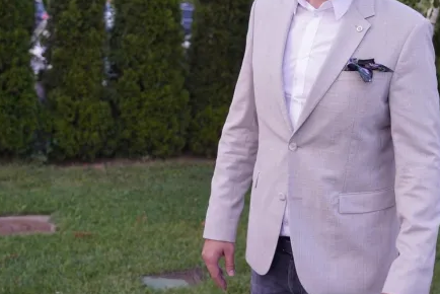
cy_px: 79
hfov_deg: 28.7
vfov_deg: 19.4
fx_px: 856
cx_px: 282
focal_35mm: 70
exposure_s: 1/160
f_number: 4
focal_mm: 40
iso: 800
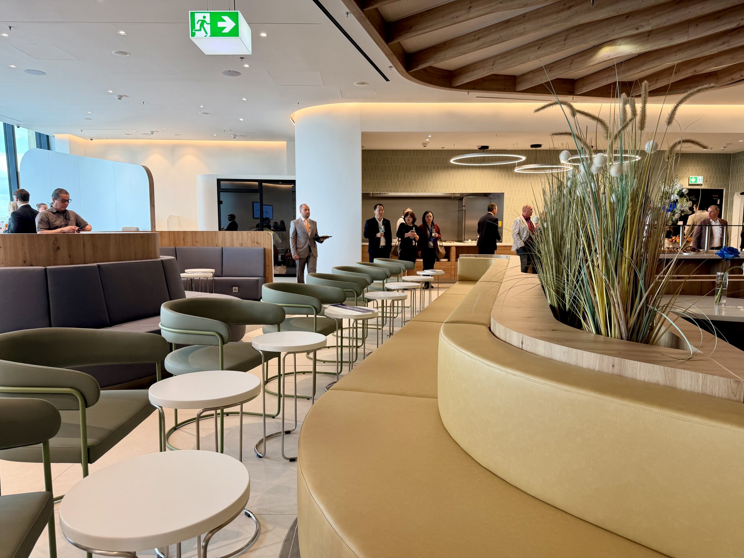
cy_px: 279
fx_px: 516
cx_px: 372
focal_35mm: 24
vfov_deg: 56.8
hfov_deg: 71.6
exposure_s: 1/121
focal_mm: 6.76
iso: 64
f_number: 1.78
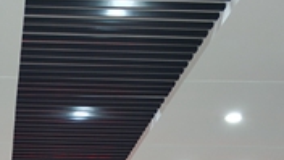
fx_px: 806
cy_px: 364
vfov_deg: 10.1
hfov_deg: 19.8
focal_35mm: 107
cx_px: 52
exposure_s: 1/17
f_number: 1.8
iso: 363
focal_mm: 3.82
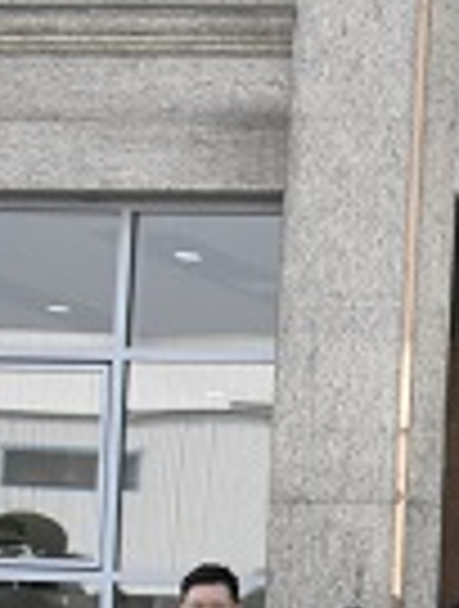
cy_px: 538
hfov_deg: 10.1
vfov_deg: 15.7
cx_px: 1195
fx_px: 2182
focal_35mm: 124
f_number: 5.6
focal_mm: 18
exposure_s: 1/4000
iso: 1600
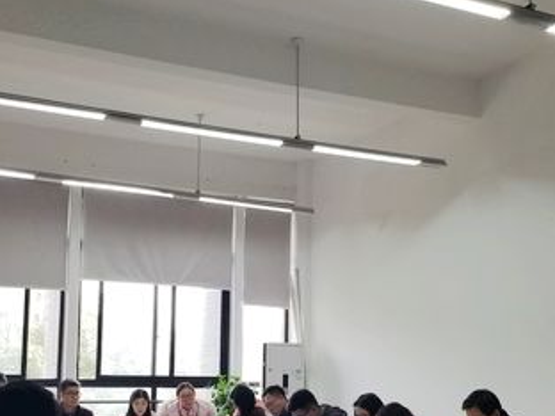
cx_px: 247
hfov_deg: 38.1
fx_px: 802
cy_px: 297
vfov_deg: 28.8
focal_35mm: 50
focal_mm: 4.25
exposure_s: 1/100
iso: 100
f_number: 1.7
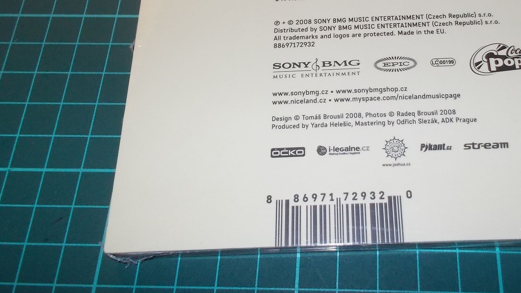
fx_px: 594
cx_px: 339
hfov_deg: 46.7
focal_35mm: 43
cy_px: 72
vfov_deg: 27.3
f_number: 3.3
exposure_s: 1/30
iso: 200
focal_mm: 4.1
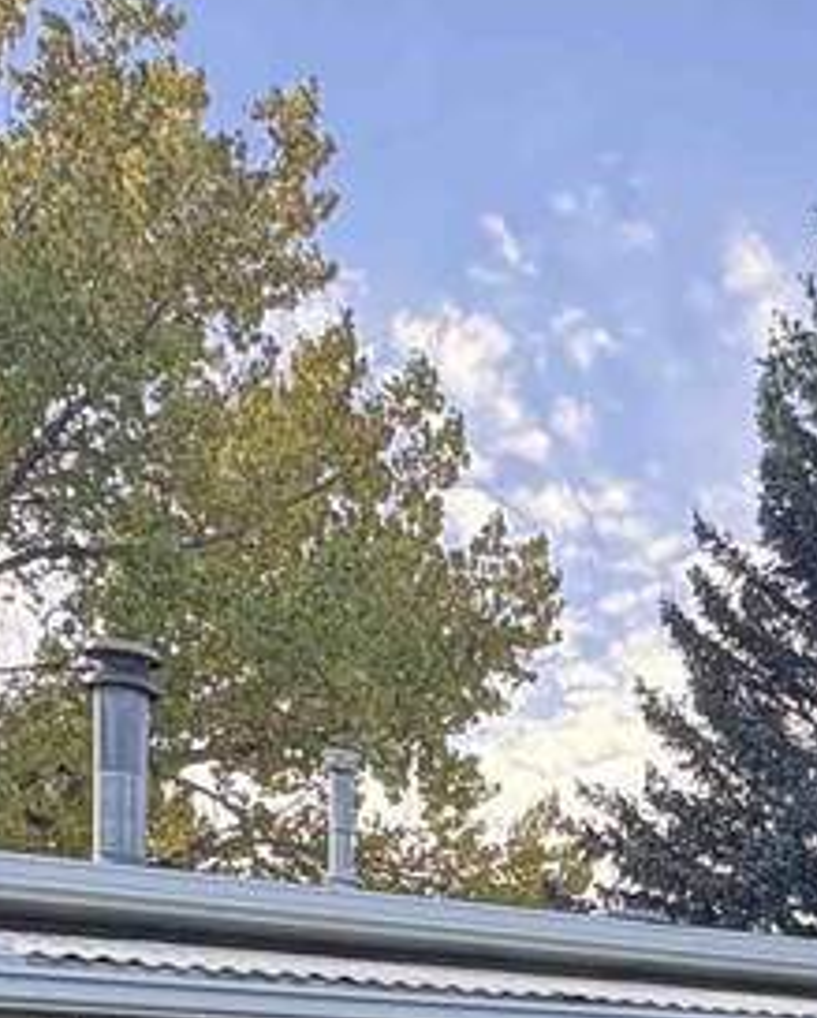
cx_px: 1041
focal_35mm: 64
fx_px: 1931
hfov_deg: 21.7
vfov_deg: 24.5
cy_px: 1432
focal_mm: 2.22
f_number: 2.2
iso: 64
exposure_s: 1/211
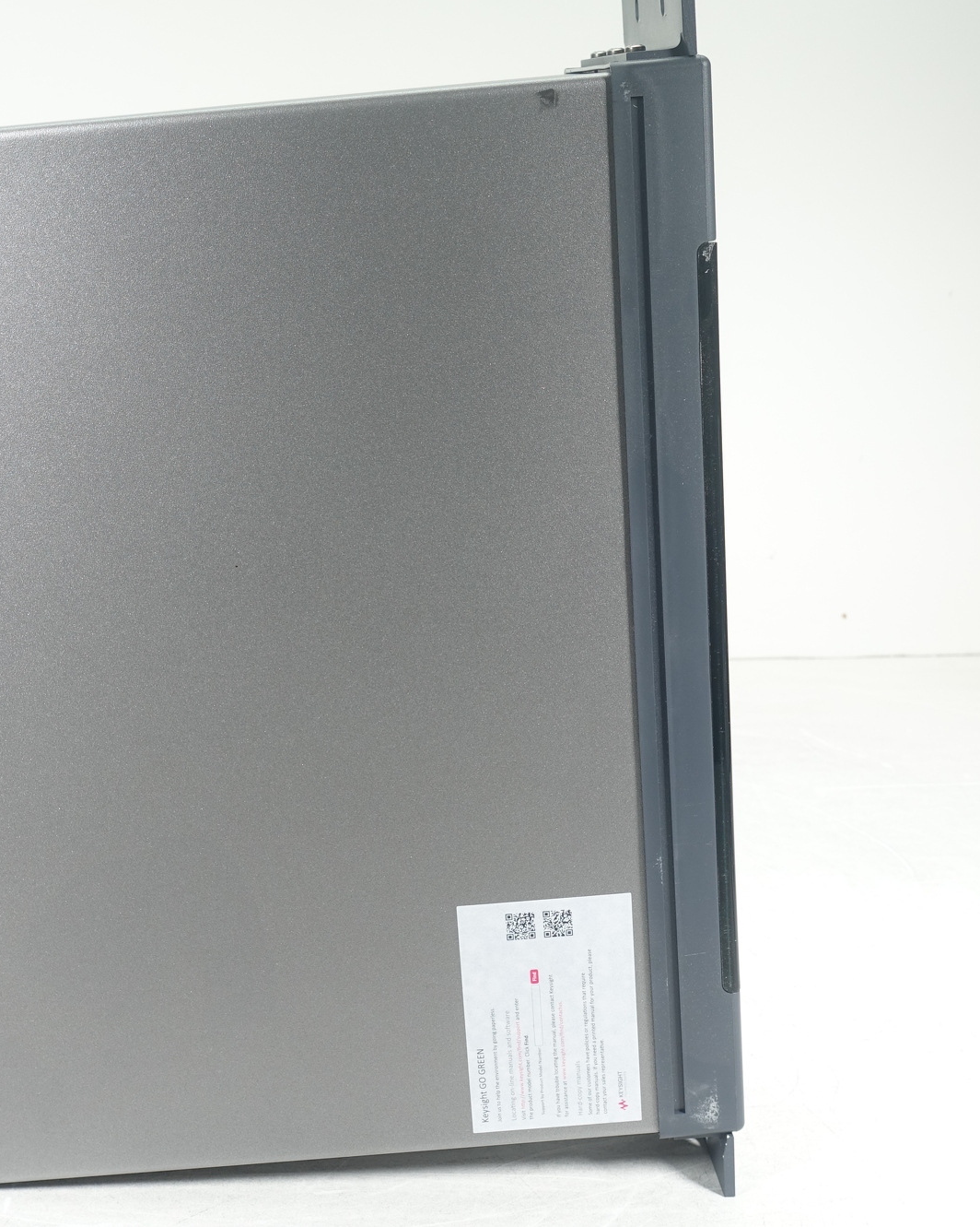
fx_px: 1886
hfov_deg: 28.9
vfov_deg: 36.0
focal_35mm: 52
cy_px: 599
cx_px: 330
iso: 125
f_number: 4
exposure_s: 1/80
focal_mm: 13.16
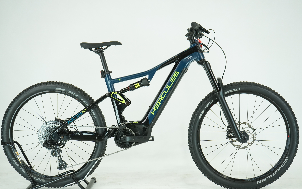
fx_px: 444
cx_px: 151
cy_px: 99
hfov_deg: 37.5
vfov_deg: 24.0
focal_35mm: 54
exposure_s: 1/200
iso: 1600
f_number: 5.6
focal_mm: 52
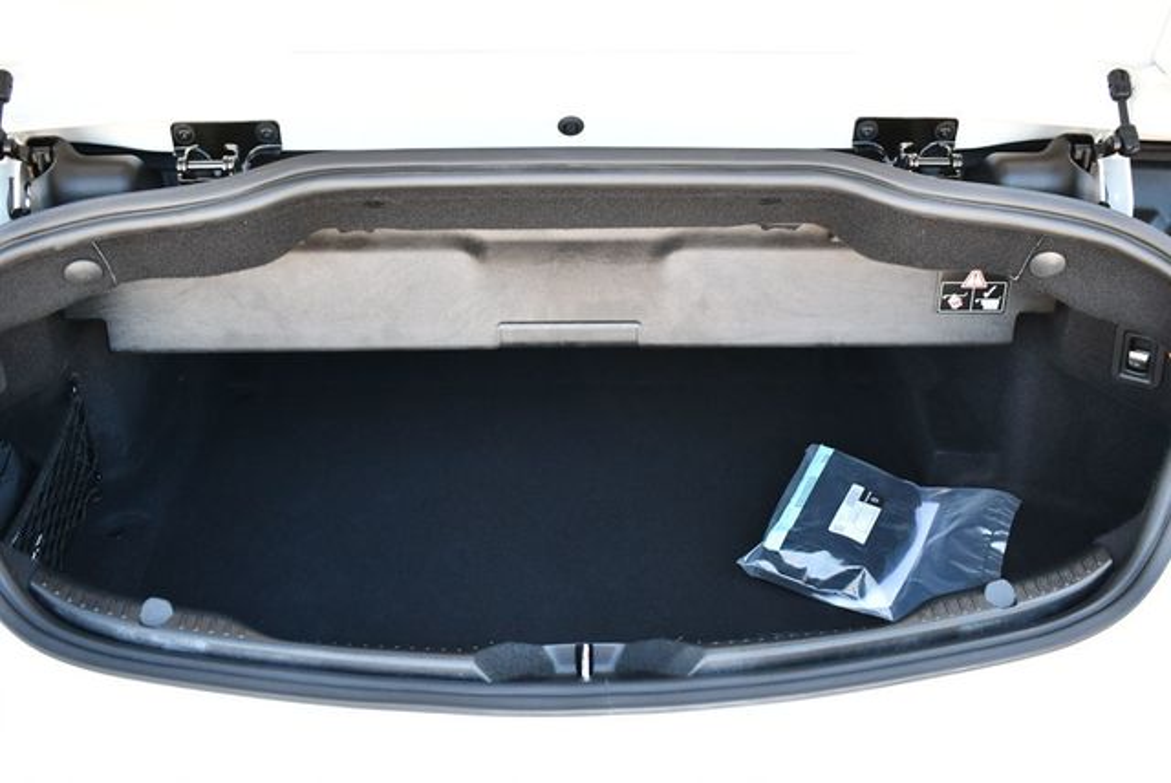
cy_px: 392
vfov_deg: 36.9
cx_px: 586
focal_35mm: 36
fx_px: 1172
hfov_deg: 53.1
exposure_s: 1/250
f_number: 3.5
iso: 720
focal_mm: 18
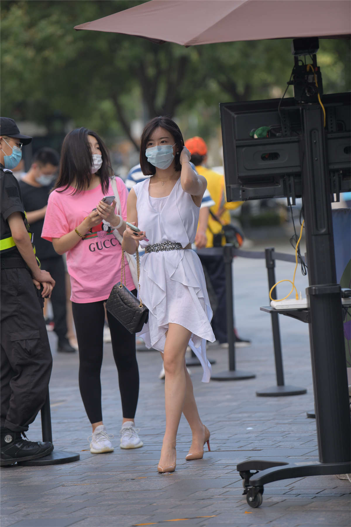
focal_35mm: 180
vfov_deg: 11.4
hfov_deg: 7.6
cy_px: 264
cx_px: 176
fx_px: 2632
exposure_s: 1/640
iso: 500
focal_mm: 180
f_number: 3.5
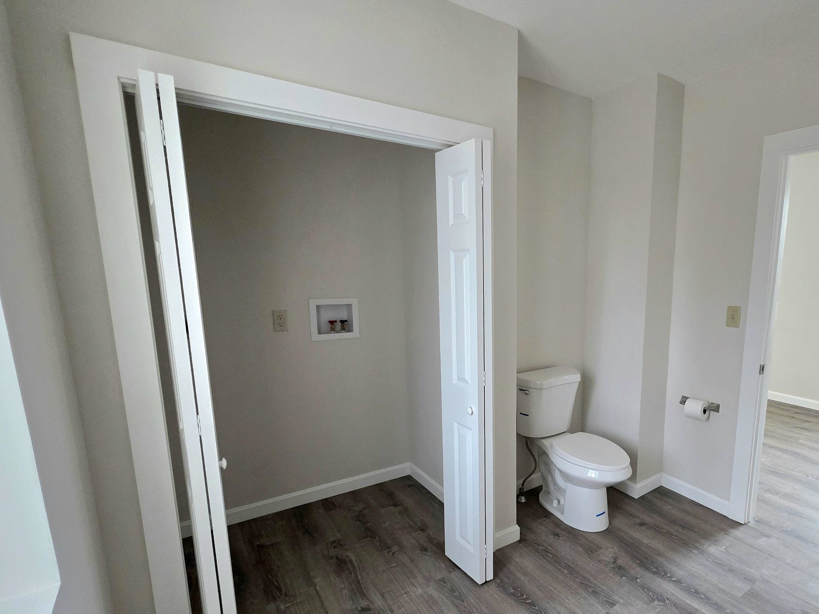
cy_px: 348
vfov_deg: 71.3
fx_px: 426
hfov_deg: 86.4
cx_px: 501
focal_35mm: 18
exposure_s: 1/60.2
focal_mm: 2.2
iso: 320
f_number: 1.9
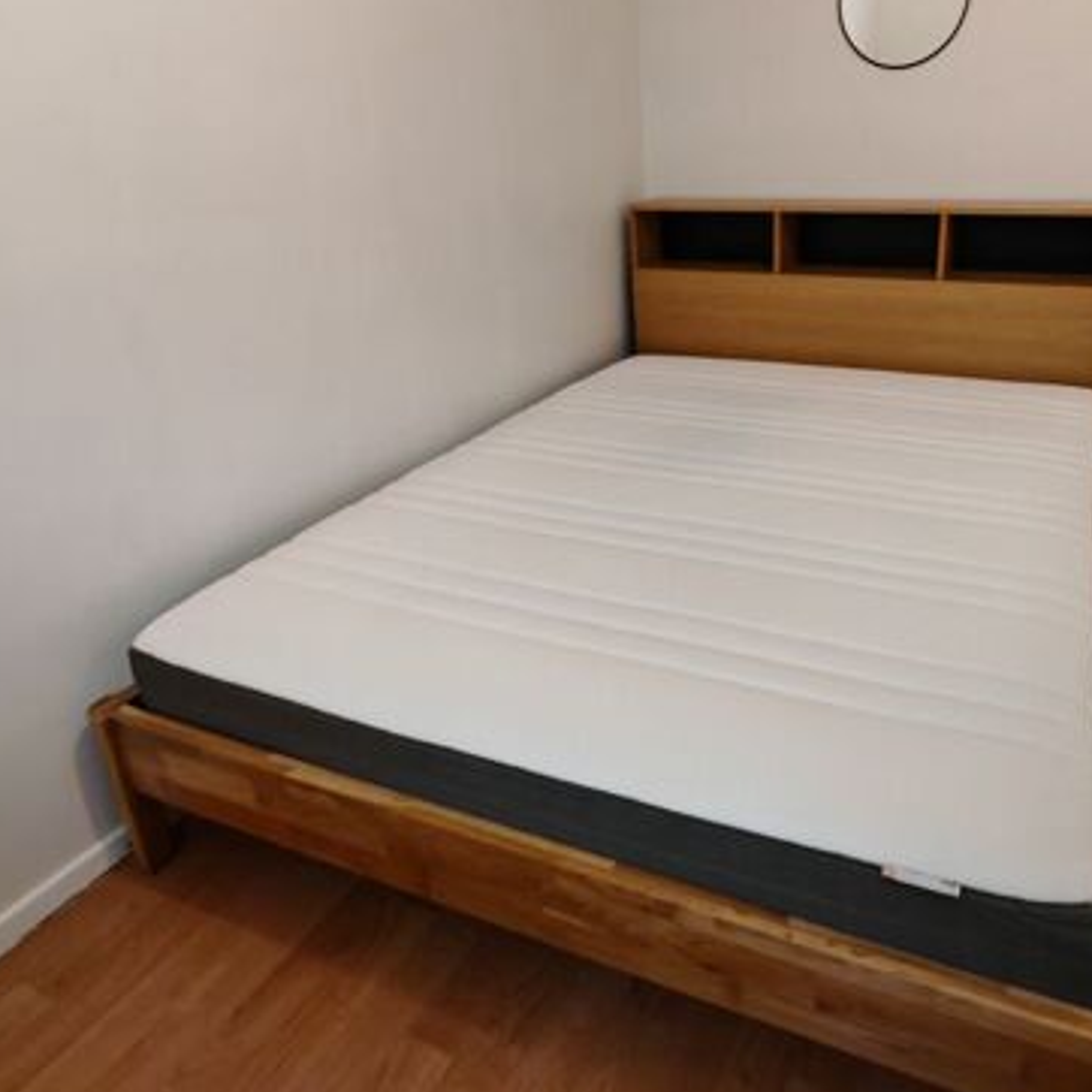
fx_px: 892
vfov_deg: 62.6
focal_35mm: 25
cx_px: 688
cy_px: 465
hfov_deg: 62.0
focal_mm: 1.96
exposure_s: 1/33
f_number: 2.2
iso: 1000
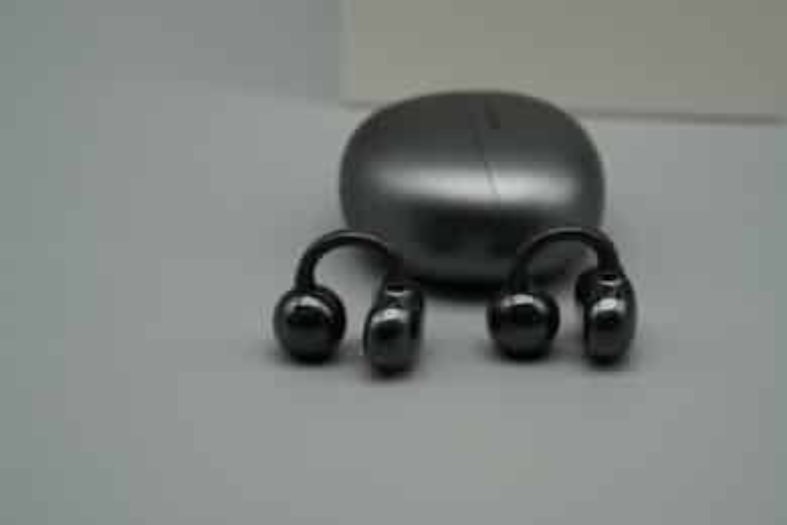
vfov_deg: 13.2
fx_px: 2273
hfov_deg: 19.6
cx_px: 394
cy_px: 262
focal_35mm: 104
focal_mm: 104
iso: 640
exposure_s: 1/125
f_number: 10
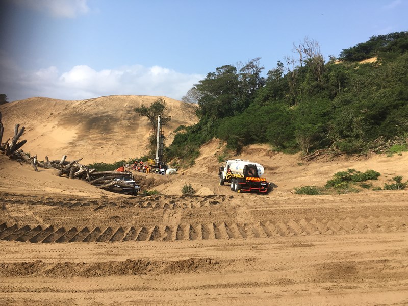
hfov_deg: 61.7
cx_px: 204
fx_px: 342
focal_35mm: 29
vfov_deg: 48.2
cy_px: 153
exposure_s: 1/1425
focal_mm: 4.15
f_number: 2.2
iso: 25
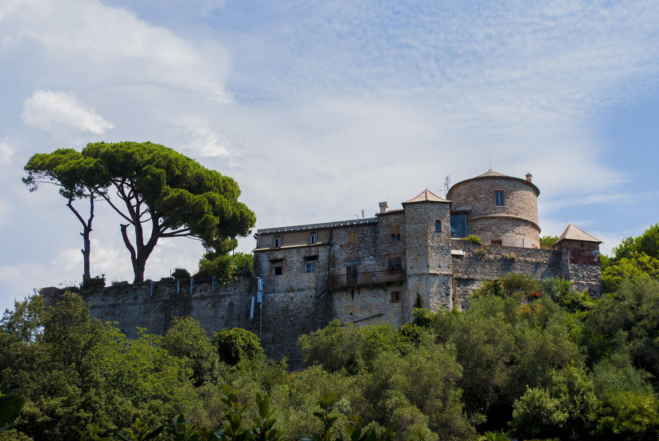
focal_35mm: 60
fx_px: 1100
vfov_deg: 22.7
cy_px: 220
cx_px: 330
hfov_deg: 33.4
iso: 400
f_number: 8
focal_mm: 40
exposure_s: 1/800
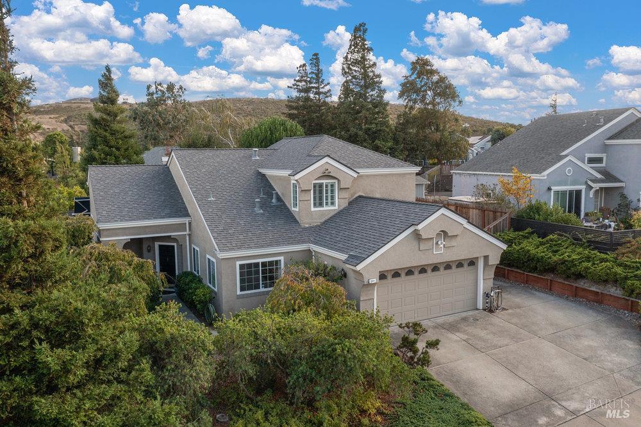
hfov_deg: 65.5
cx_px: 320
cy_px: 214
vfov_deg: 46.4
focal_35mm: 28
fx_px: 498
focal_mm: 10.26
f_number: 5
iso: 100
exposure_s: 1/320
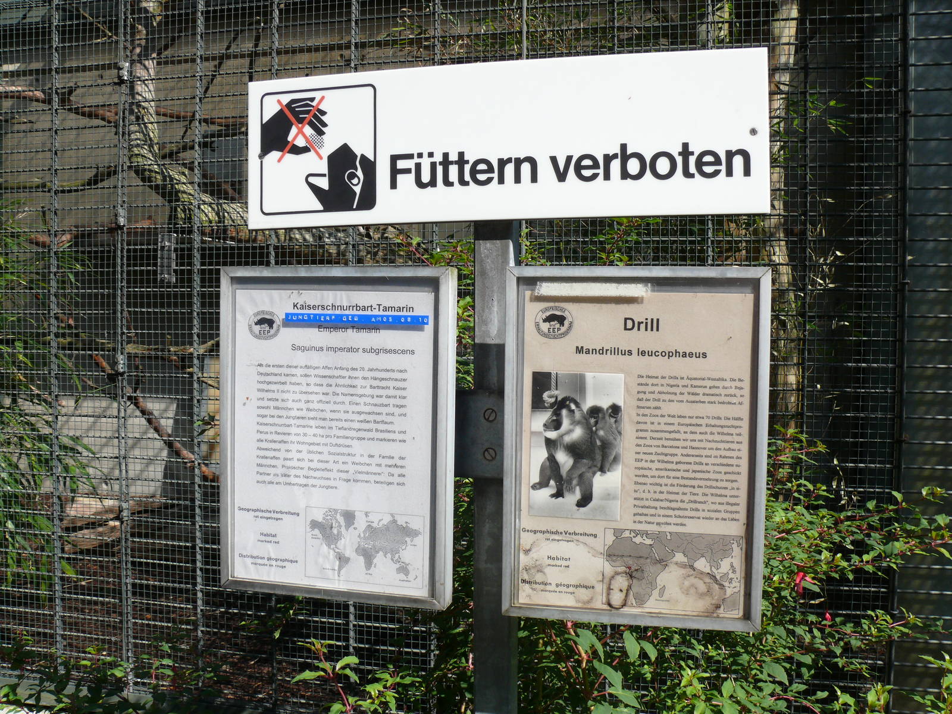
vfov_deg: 40.7
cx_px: 476
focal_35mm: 35
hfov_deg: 52.6
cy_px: 357
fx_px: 963
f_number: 5.6
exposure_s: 1/320
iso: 100
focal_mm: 7.4
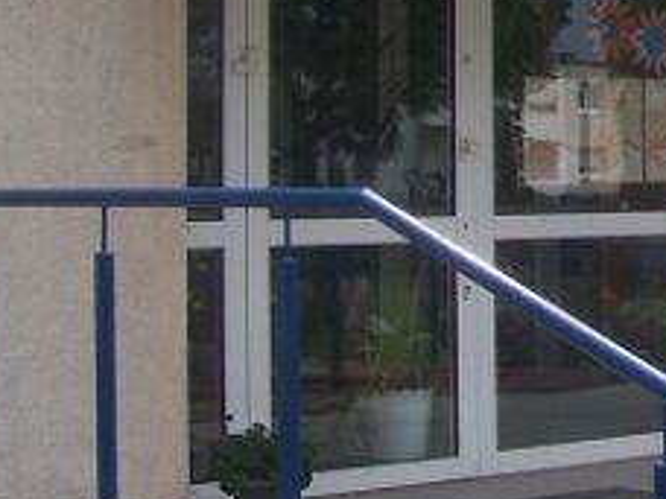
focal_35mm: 121
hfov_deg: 15.7
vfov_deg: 12.2
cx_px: 803
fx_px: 2328
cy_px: 73
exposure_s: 1/640
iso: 64
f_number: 2.8
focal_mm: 5.85
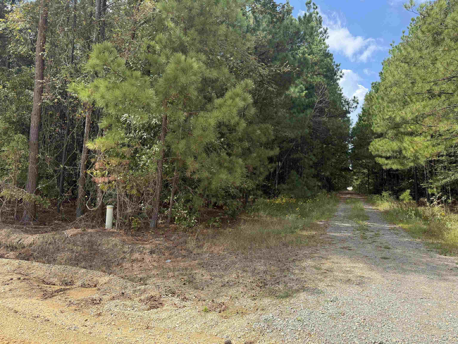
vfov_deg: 56.8
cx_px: 229
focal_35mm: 24
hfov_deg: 71.6
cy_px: 172
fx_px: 318
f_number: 1.78
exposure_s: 1/2110
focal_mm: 6.76
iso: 100
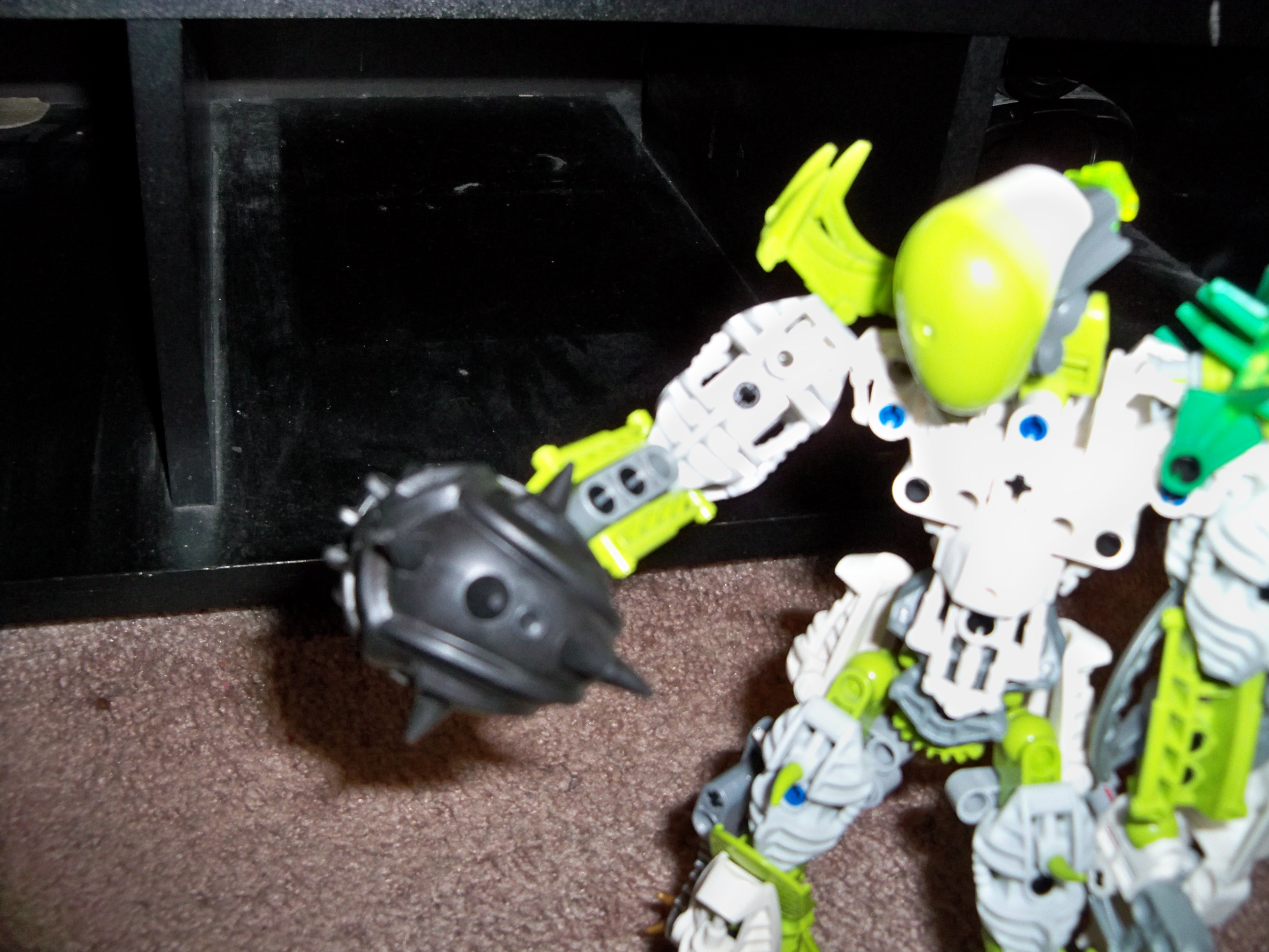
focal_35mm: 35
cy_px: 476
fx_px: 1283
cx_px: 634
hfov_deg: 52.6
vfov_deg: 40.7
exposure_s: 1/30
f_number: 3.5
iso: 200
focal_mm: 6.2
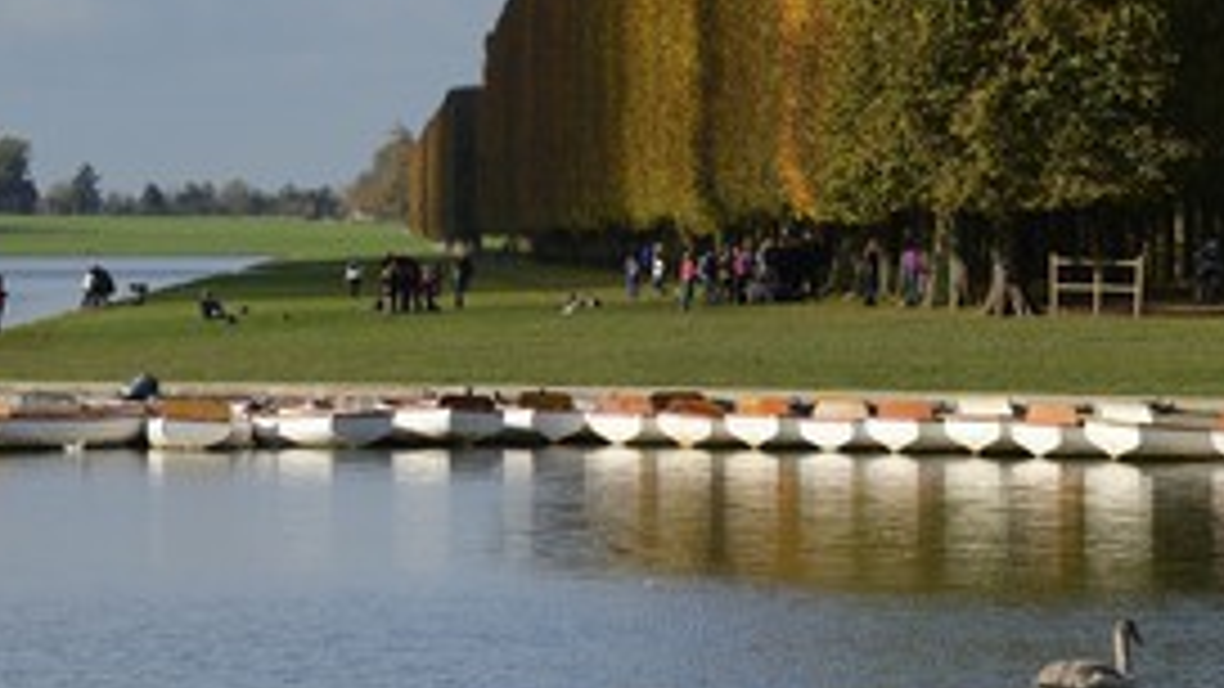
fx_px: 8146
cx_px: 760
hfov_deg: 8.6
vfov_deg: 4.8
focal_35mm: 251
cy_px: 144
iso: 200
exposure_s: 1/250
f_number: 13
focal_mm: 155
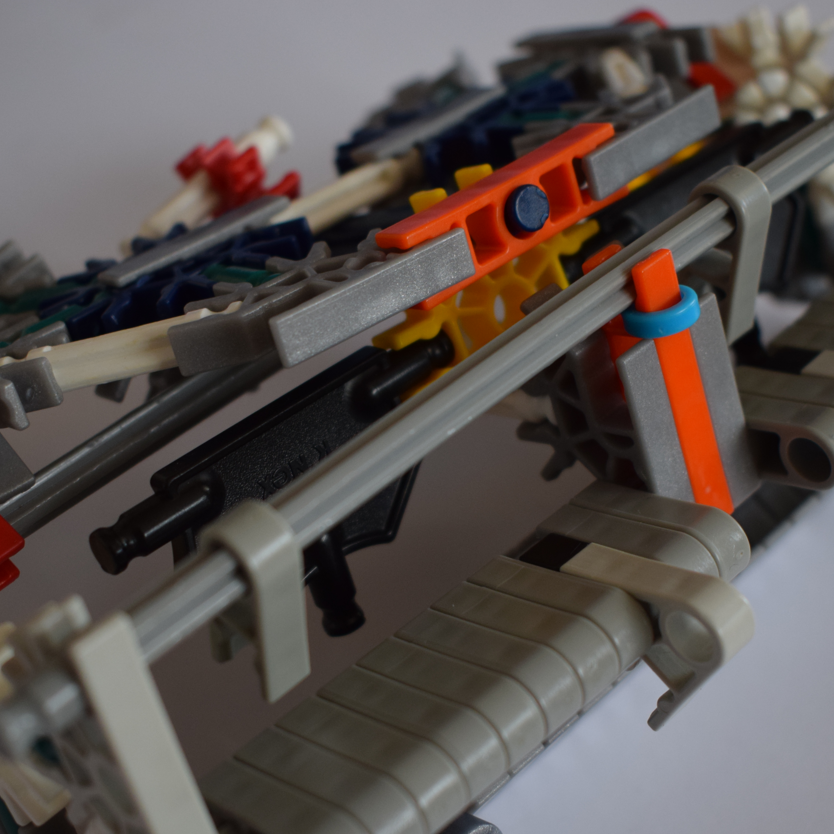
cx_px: 416
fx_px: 1717
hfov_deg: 27.3
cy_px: 474
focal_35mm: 63
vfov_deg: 27.3
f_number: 4.2
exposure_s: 1/60
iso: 640
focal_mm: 28
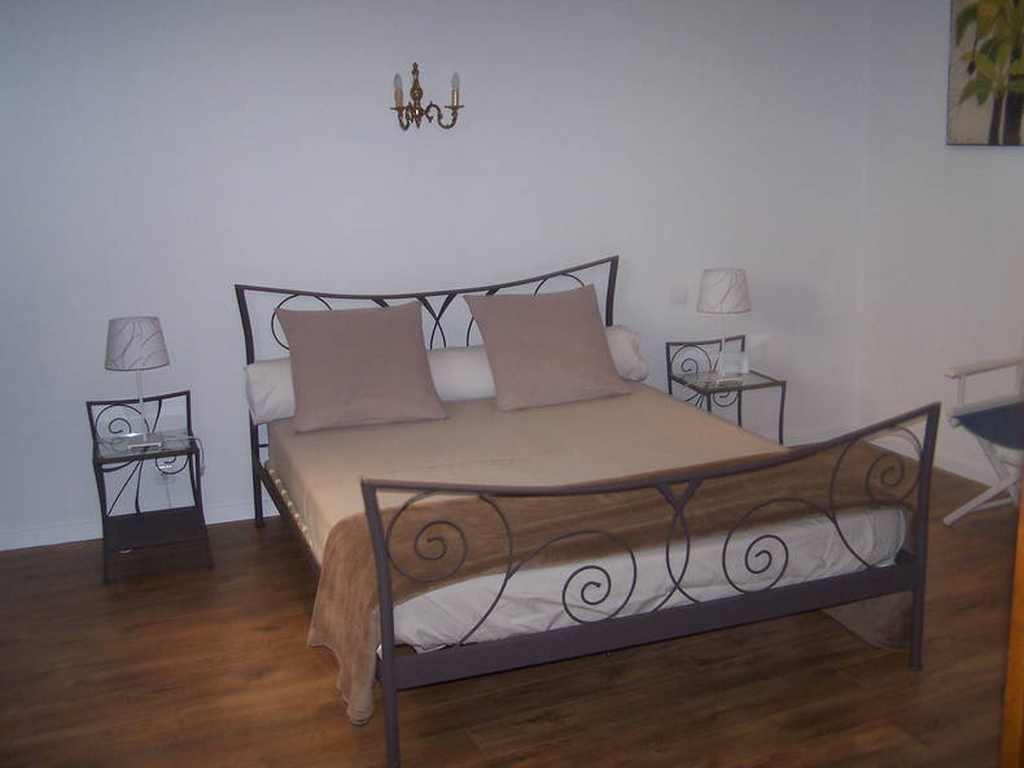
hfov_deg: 49.0
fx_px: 1124
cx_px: 512
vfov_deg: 37.7
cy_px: 384
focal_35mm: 38
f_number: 2.8
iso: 140
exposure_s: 1/60
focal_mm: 6.3
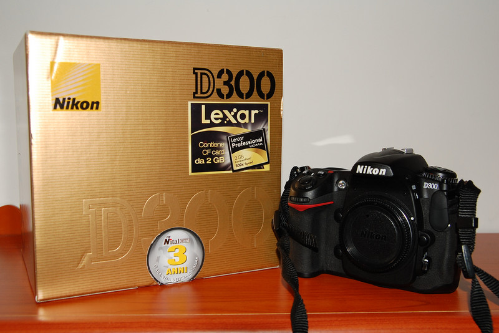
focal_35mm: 36
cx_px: 250
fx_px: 499
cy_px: 166
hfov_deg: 53.1
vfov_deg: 36.9
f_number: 5
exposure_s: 1/60
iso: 200
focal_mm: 24
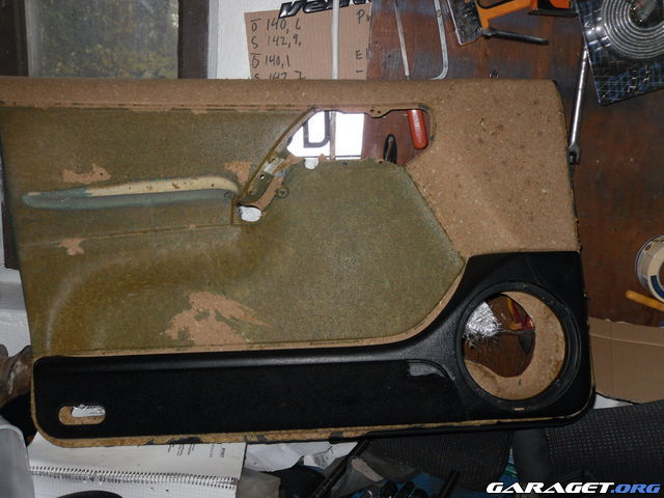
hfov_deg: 52.6
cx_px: 332
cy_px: 249
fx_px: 671
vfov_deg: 40.7
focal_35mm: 35
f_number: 3.5
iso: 80
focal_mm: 6.3
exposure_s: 1/45
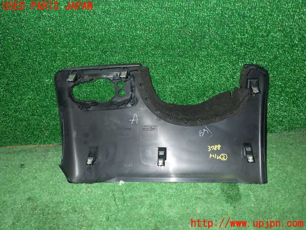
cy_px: 115
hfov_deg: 60.0
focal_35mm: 30
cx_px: 153
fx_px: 265
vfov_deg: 46.8
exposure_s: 1/30
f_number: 6.3
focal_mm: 5.4
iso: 800
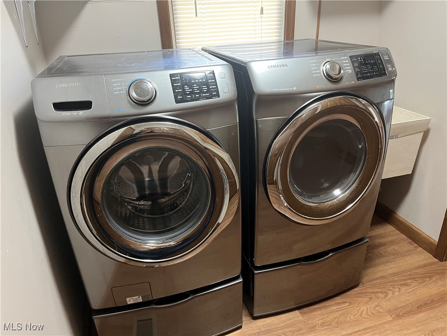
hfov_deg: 67.3
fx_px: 336
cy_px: 168
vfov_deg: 53.1
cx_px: 224
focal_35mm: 26
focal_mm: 5.1
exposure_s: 1/60
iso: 320
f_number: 1.6
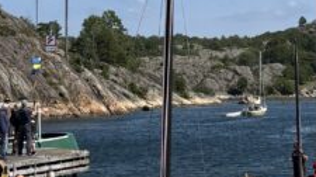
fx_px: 1080
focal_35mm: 129
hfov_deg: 16.6
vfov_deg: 9.3
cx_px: 215
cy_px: -4
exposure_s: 1/3413
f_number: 1.6
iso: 50
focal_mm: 5.96
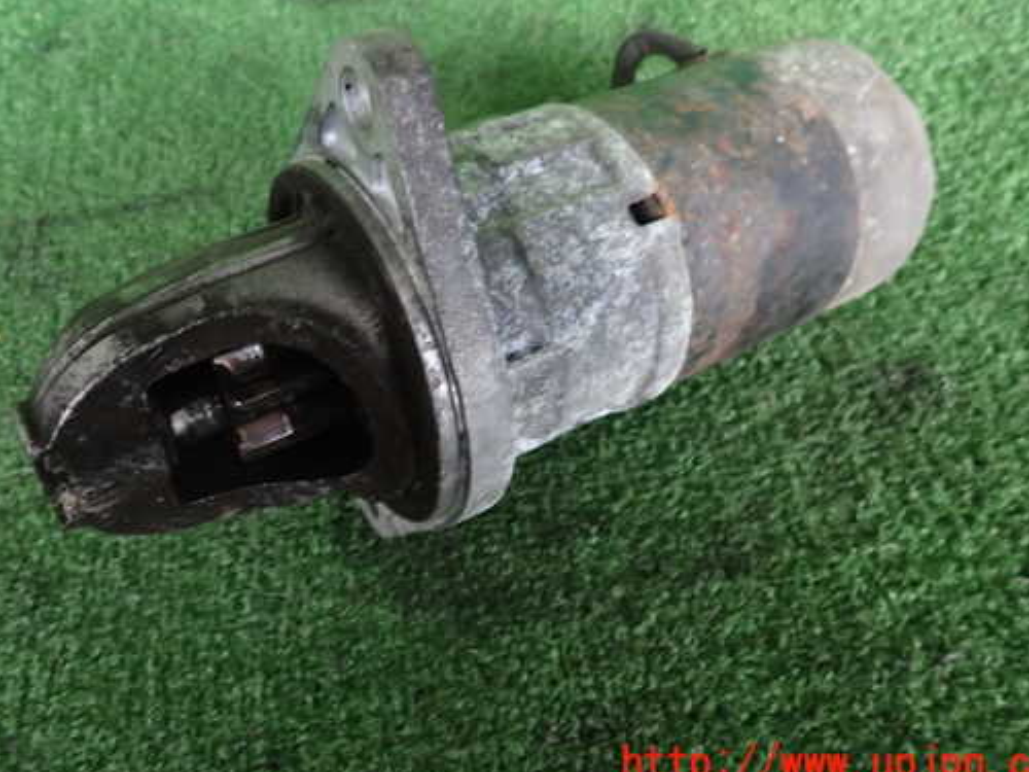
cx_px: 469
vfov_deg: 46.6
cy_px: 327
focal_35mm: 30
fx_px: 892
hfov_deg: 59.9
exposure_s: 1/30
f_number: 2
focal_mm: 4.5
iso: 400
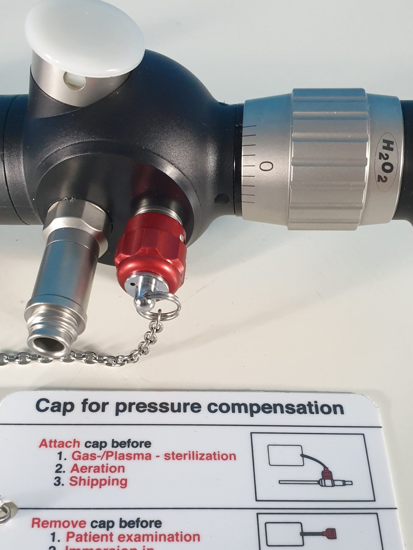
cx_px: 191
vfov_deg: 47.3
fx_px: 620
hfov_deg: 36.8
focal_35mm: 39
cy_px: 357
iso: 400
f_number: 2.4
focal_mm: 4.3
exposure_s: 1/50
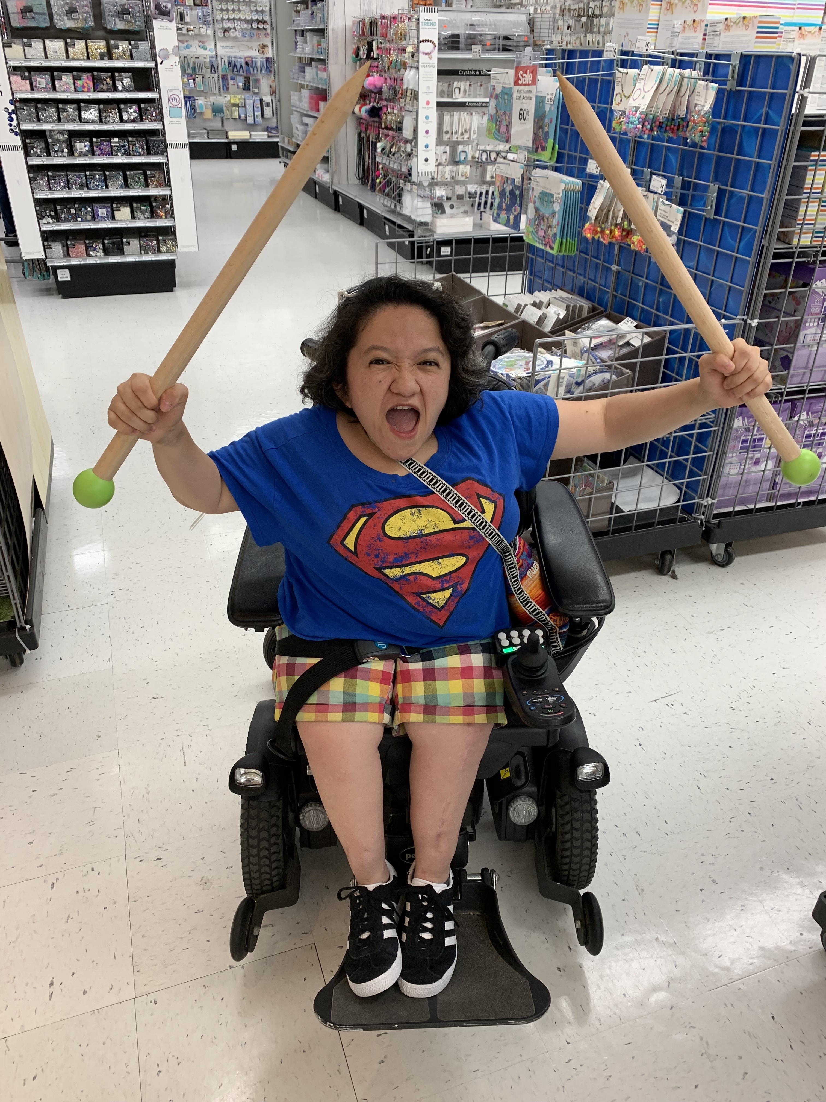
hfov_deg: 53.1
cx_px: 413
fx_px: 827
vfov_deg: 67.3
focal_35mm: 26
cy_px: 551
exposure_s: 1/120
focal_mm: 4.25
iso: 100
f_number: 1.8
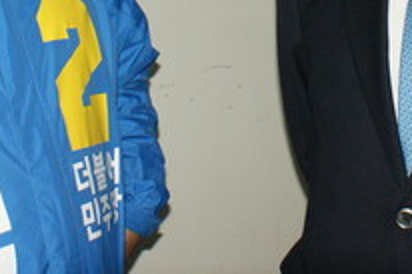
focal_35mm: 96
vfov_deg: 13.6
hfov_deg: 21.2
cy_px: -95
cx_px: 246
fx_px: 1098
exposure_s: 1/60
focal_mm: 22
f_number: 5.6
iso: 400
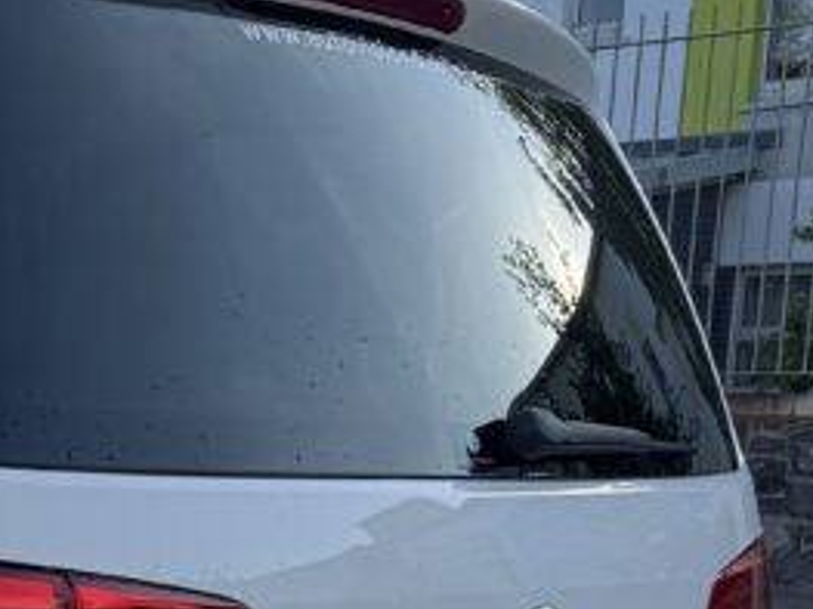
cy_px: 872
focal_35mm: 73
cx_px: -399
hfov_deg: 22.2
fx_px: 1714
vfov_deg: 18.2
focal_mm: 6.76
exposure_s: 1/1980
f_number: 1.78
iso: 80
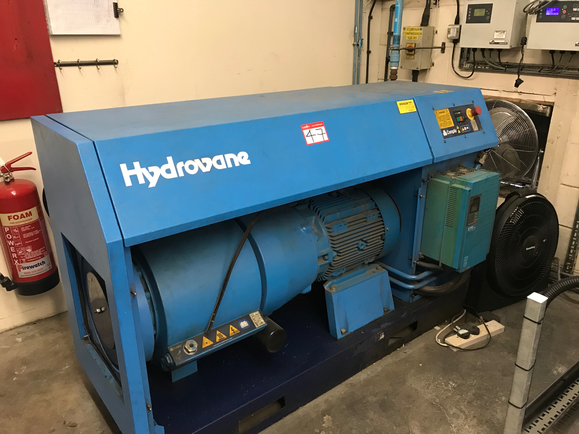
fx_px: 468
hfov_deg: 63.4
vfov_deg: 49.7
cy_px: 217
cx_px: 290
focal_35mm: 28
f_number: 1.8
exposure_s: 1/17
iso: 80
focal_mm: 3.99
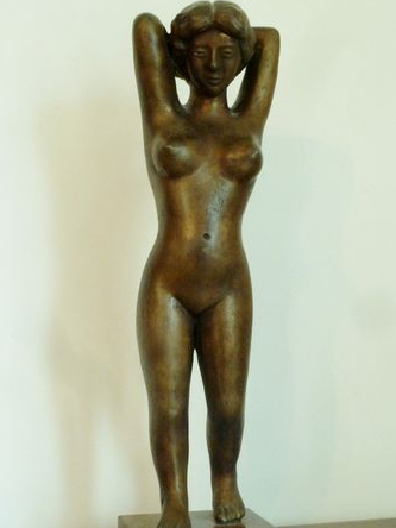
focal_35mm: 55
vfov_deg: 34.9
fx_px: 839
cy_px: 286
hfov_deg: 26.6
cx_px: 194
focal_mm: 7.9
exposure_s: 1/15
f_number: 3.8
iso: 400
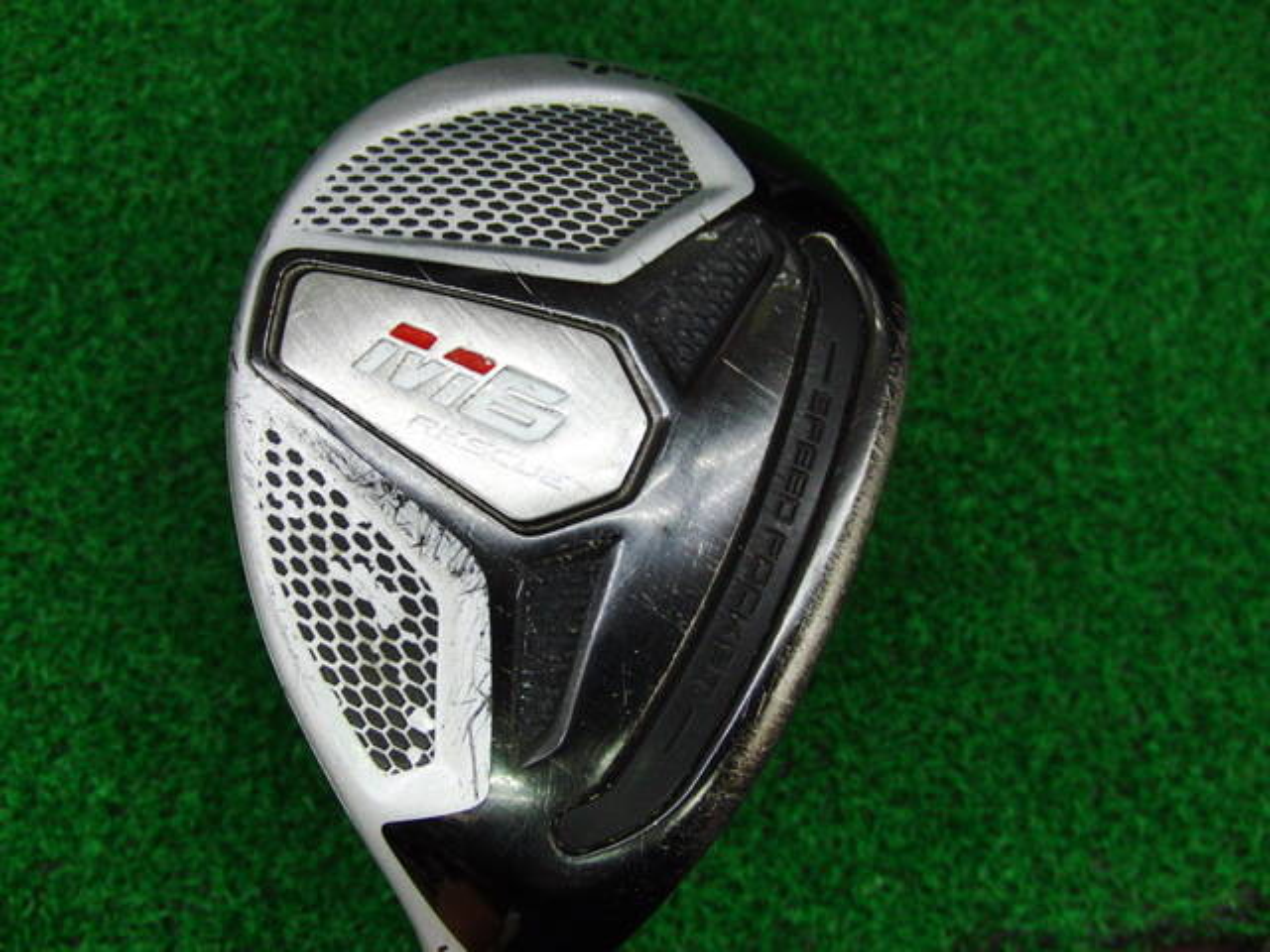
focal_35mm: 37
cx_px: 635
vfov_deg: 38.7
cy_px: 476
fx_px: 1357
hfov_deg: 50.1
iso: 250
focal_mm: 6.42
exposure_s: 1/80
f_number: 3.6
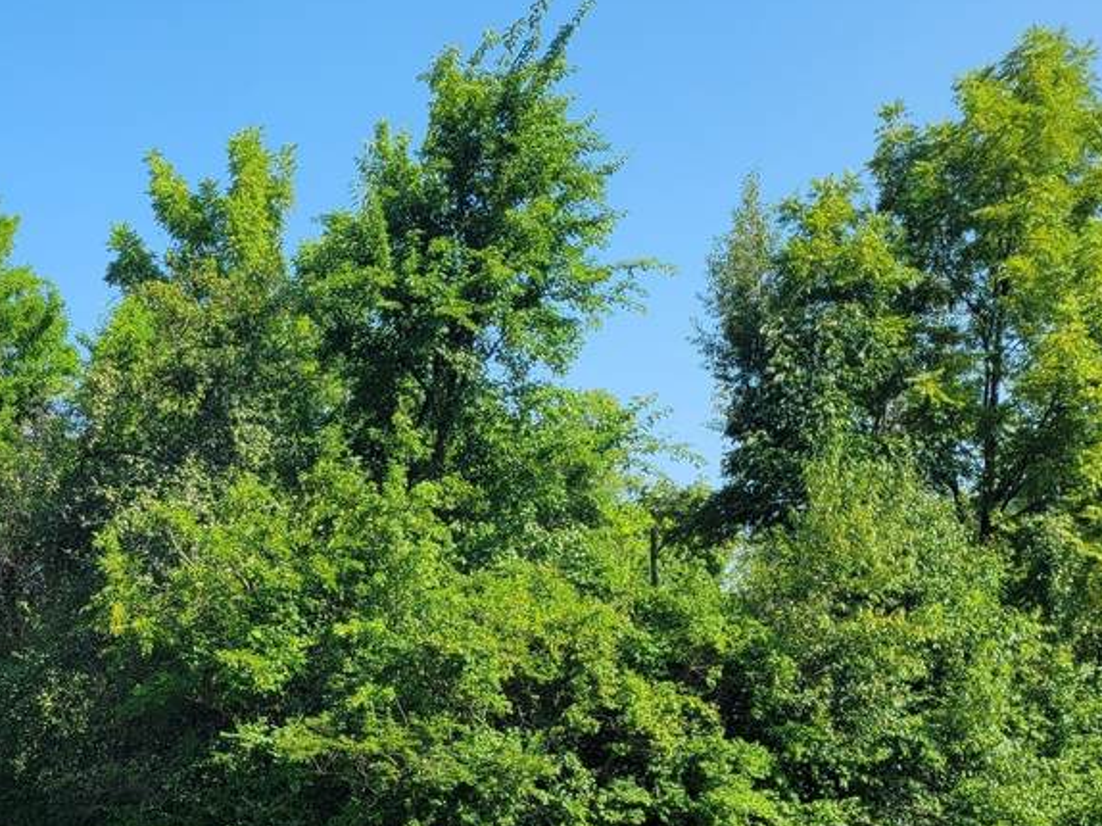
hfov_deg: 30.4
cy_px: 880
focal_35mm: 58
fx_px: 1846
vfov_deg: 23.8
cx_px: -48
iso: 40
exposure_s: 1/1123
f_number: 1.8
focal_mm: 5.4
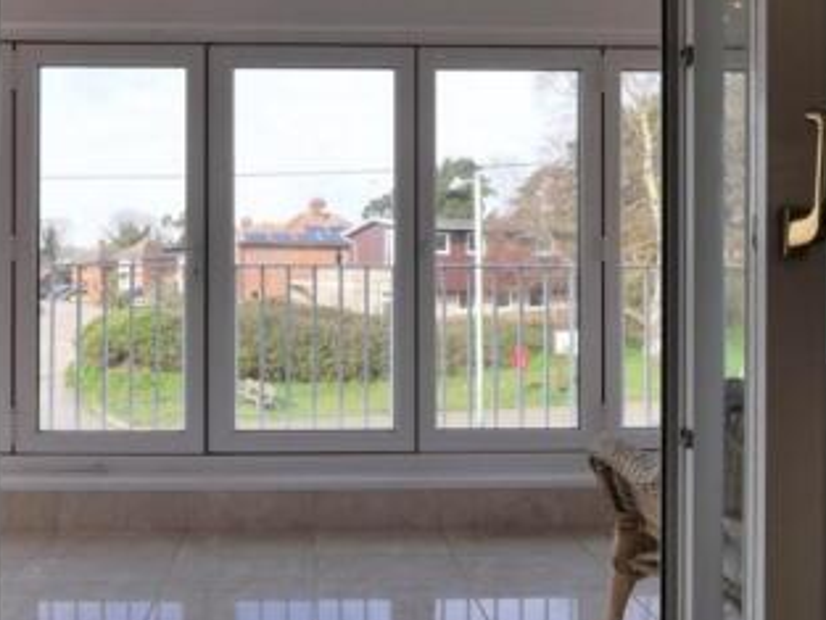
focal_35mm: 26
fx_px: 621
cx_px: 327
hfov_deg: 66.6
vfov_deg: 52.9
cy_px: 268
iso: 200
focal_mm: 7
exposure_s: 1/250
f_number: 6.3
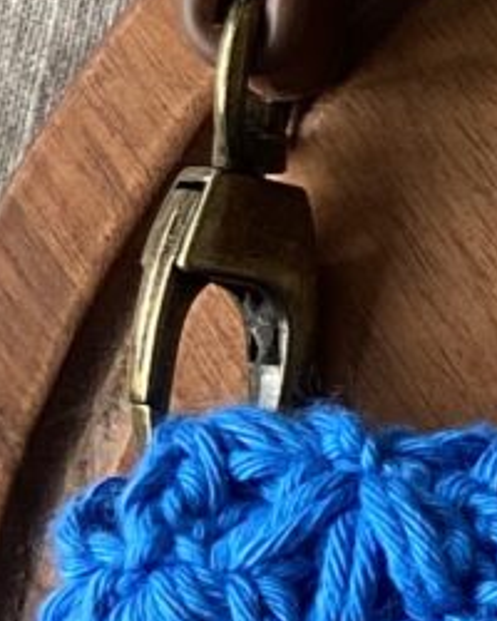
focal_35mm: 208
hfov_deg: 6.6
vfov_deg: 9.3
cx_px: 1575
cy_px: 445
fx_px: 3824
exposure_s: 1/107
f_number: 1.8
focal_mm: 4.25
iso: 125
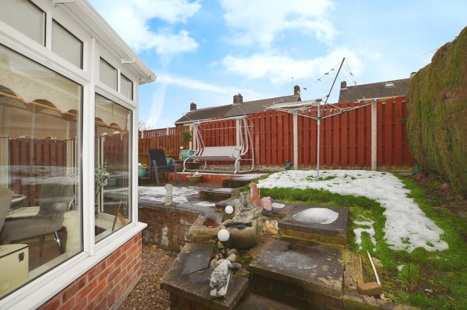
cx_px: 234
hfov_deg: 100.5
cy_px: 155
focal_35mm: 15
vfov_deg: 77.1
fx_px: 194
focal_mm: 10
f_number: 5.6
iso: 100
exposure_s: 1/200
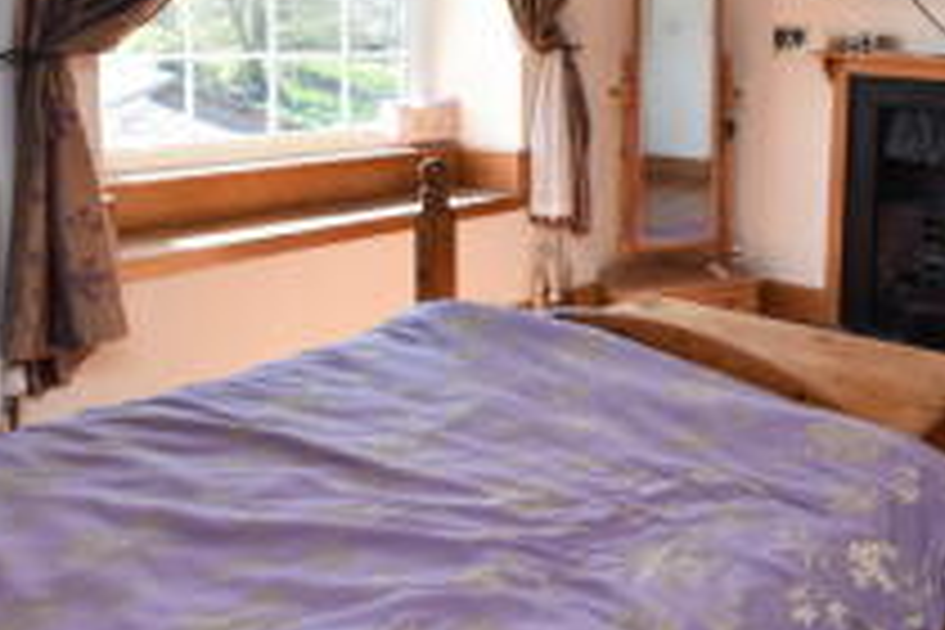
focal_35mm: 34
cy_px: 65
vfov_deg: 36.5
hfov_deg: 49.1
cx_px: 868
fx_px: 892
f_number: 4.5
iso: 200
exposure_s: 1/80
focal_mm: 10
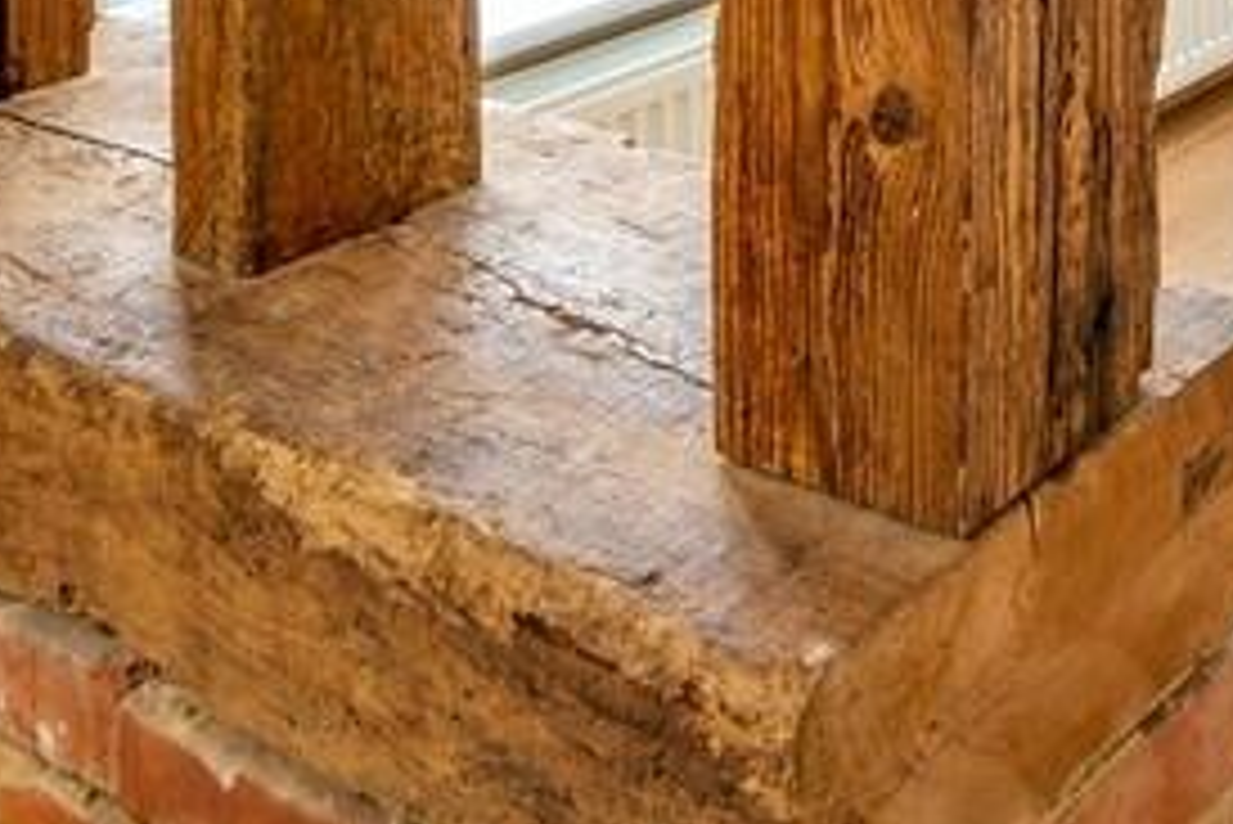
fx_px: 1919
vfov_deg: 18.7
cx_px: 1584
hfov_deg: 29.2
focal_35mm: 56
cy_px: -662
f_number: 7.1
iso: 160
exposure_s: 1/30
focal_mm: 9.9
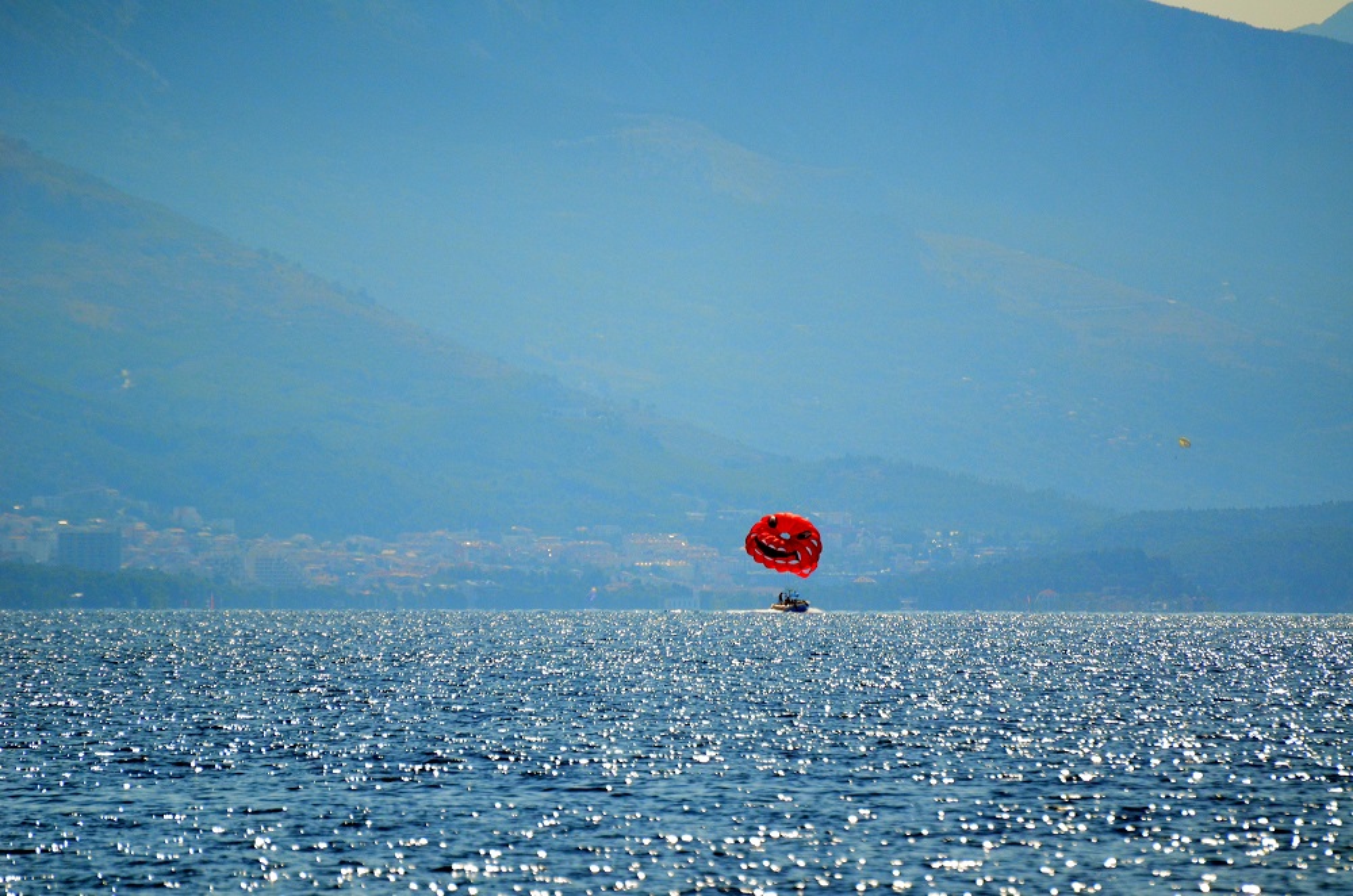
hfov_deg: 4.6
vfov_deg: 3.0
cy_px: 448
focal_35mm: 450
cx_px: 676
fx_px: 16875
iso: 1100
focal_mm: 300
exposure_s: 1/8000
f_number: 5.6
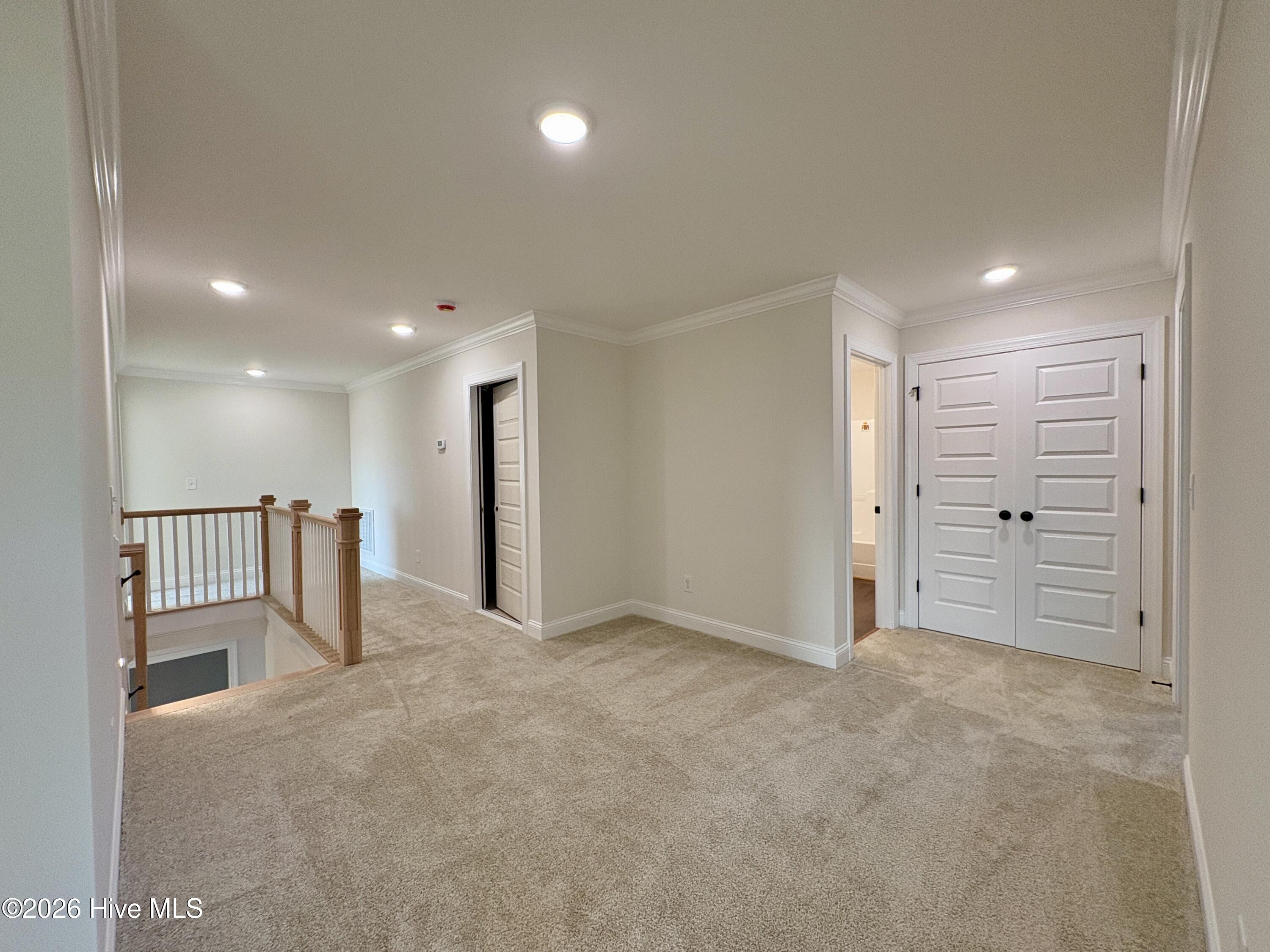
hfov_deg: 102.1
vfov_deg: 85.7
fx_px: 514
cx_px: 635
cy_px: 476
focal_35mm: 14
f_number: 2.2
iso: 200
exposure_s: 1/120
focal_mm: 2.22
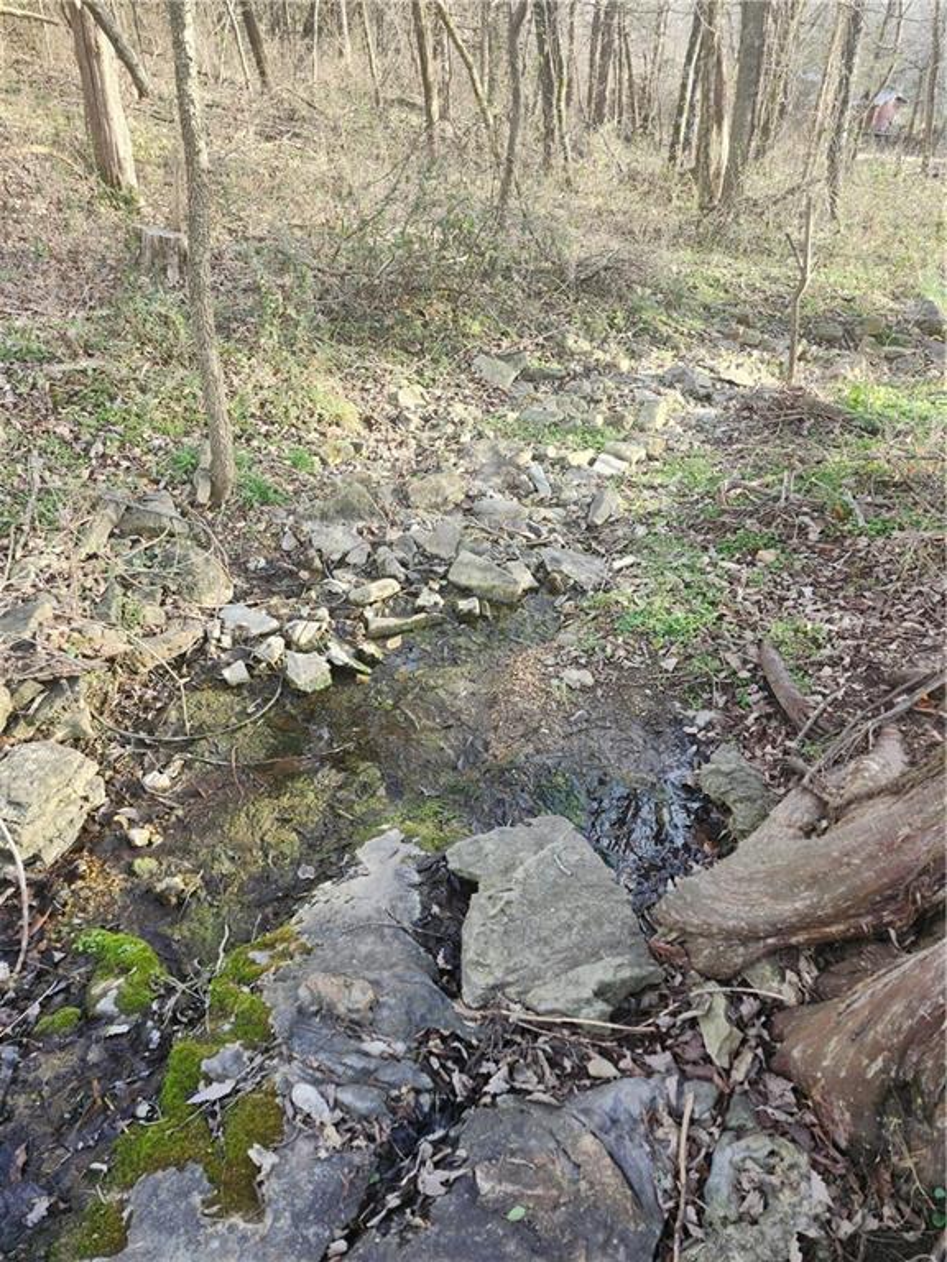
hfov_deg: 58.9
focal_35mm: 23
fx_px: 839
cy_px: 631
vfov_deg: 73.9
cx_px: 474
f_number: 1.8
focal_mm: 5.54
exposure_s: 1/180
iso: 100
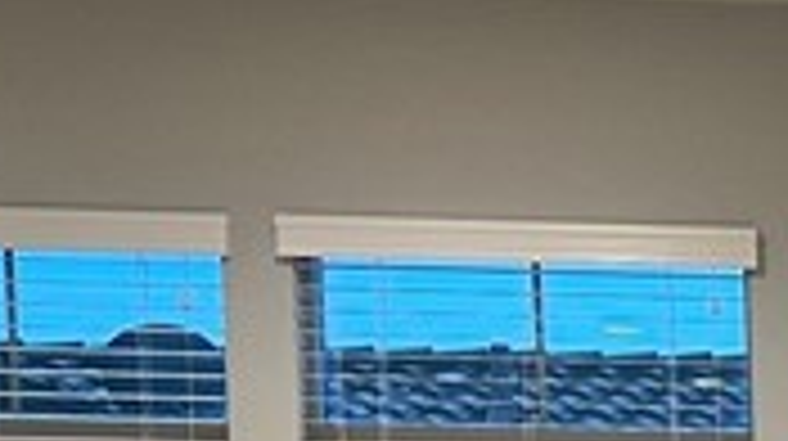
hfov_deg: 11.4
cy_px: 1143
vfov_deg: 7.3
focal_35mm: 153
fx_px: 3193
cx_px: 1950
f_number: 1.78
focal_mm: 6.86
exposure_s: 1/60
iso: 160
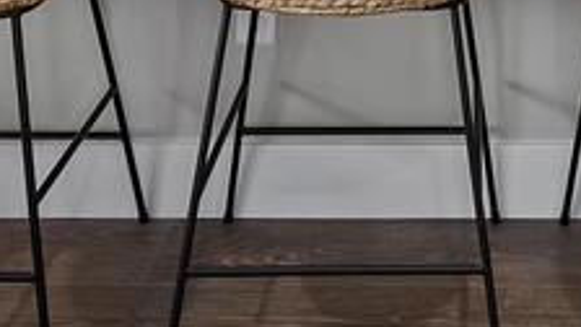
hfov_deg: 28.8
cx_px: 446
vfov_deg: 13.0
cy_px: -445
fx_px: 1109
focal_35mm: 72
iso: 320
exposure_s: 1/3
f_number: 6.3
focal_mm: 15
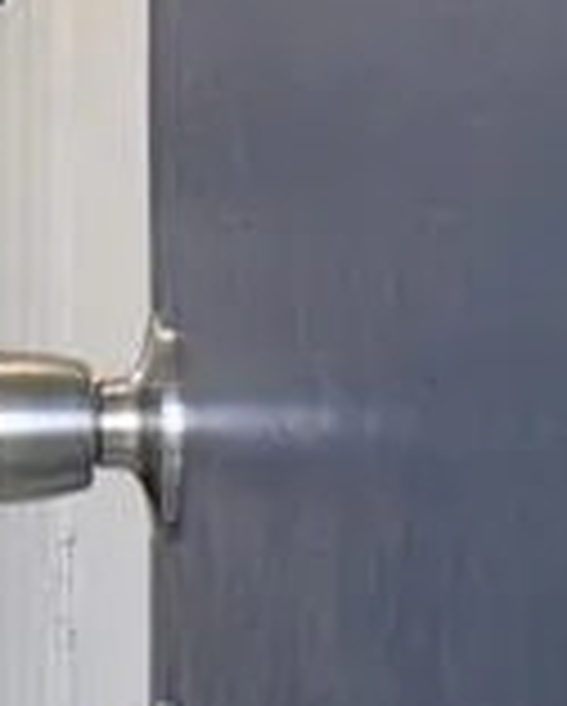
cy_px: -306
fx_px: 2596
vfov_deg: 14.6
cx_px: 40
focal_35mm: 124
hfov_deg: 12.4
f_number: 1.8
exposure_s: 1/120
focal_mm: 5.4
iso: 200
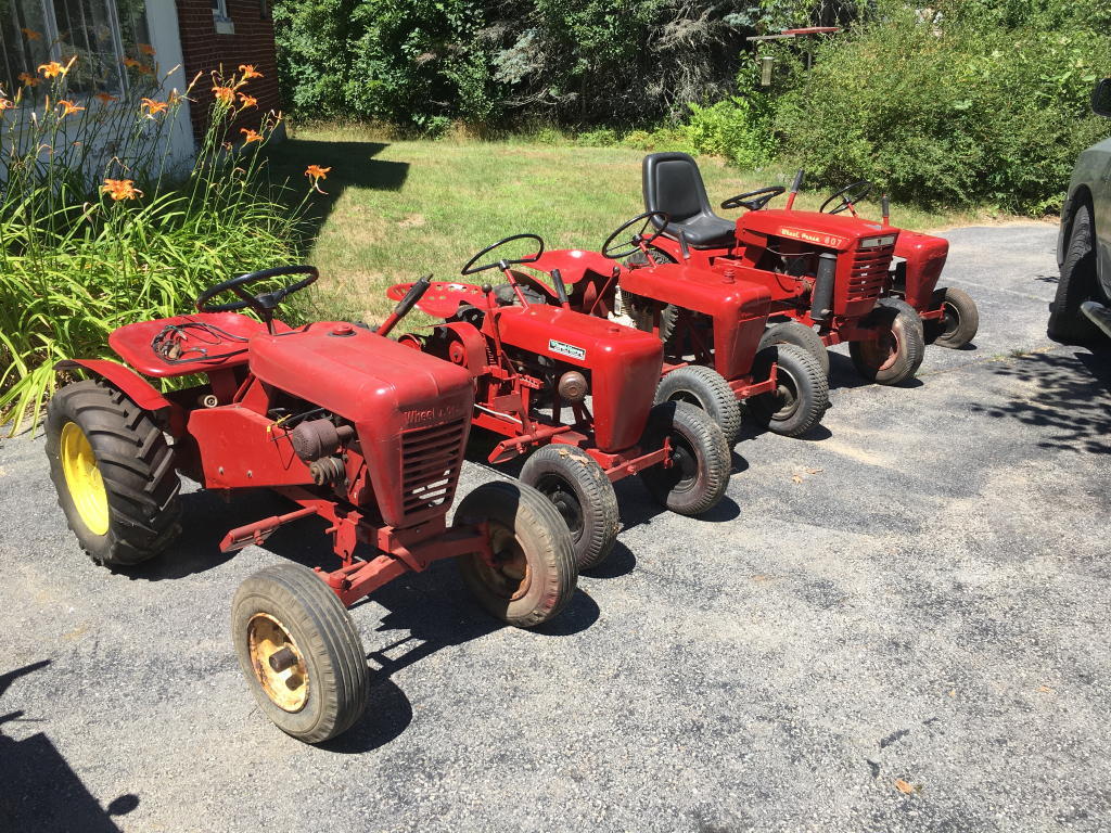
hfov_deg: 61.7
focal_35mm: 29
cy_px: 416
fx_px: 931
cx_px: 556
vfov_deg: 48.2
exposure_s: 1/651
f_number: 2.2
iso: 25
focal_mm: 4.15
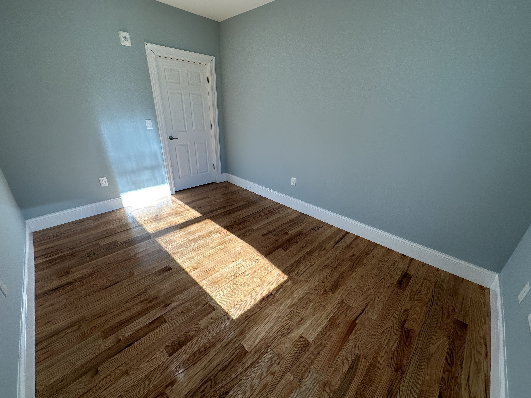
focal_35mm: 14
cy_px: 199
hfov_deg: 102.1
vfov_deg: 85.7
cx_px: 266
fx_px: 215
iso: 40
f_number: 2.2
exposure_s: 1/193
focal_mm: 2.22
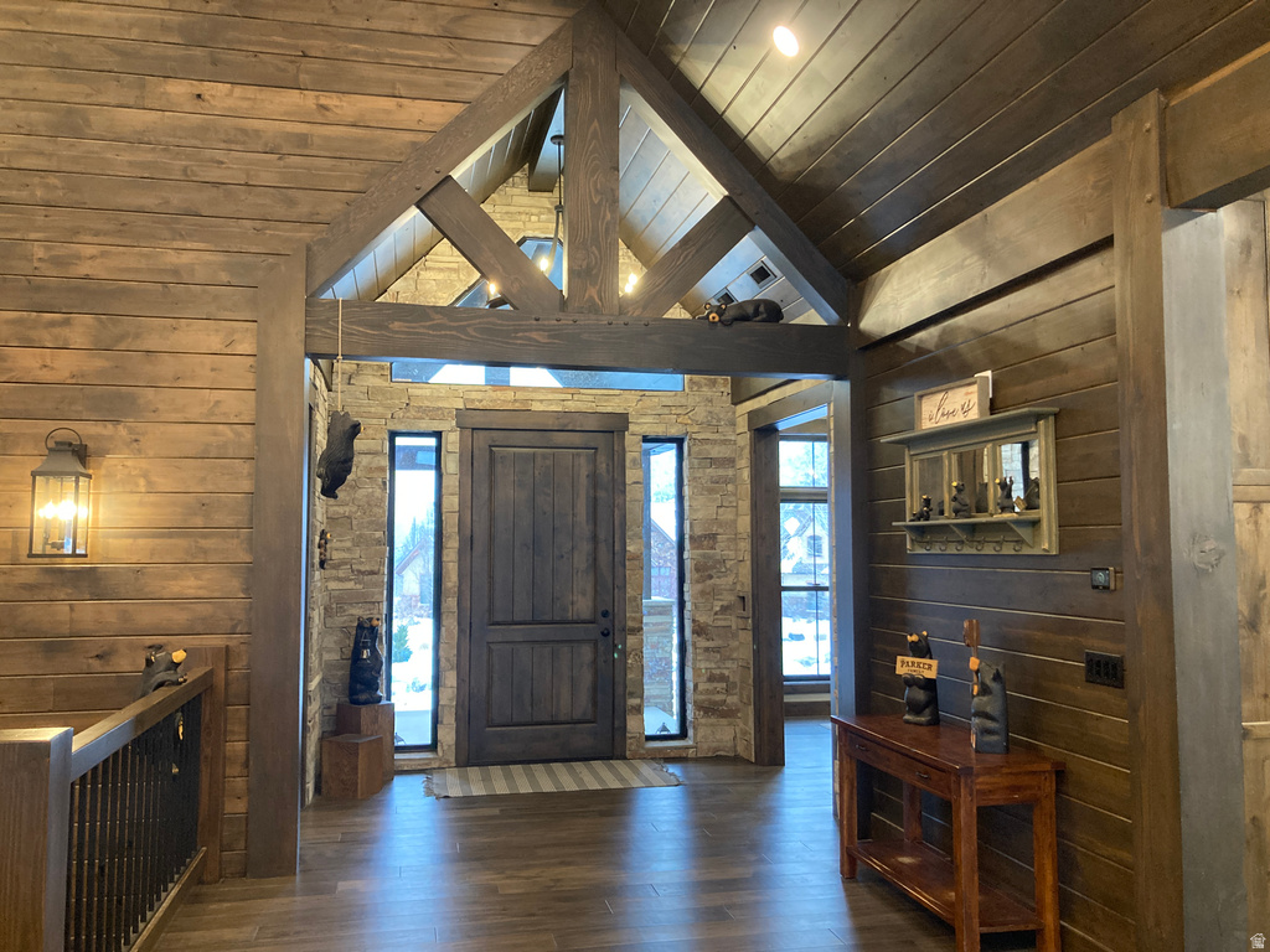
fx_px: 1027
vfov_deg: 49.7
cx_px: 635
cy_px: 476
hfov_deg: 63.4
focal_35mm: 28
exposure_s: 1/60
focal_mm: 3.99
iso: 250
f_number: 1.8
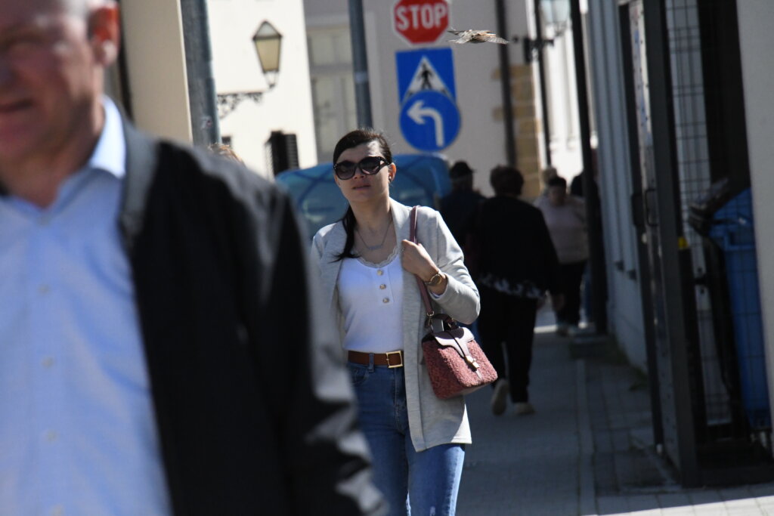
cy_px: 258
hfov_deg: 5.7
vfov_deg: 3.8
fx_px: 7741
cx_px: 387
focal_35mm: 360
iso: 5000
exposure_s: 1/8000
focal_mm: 240
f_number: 11
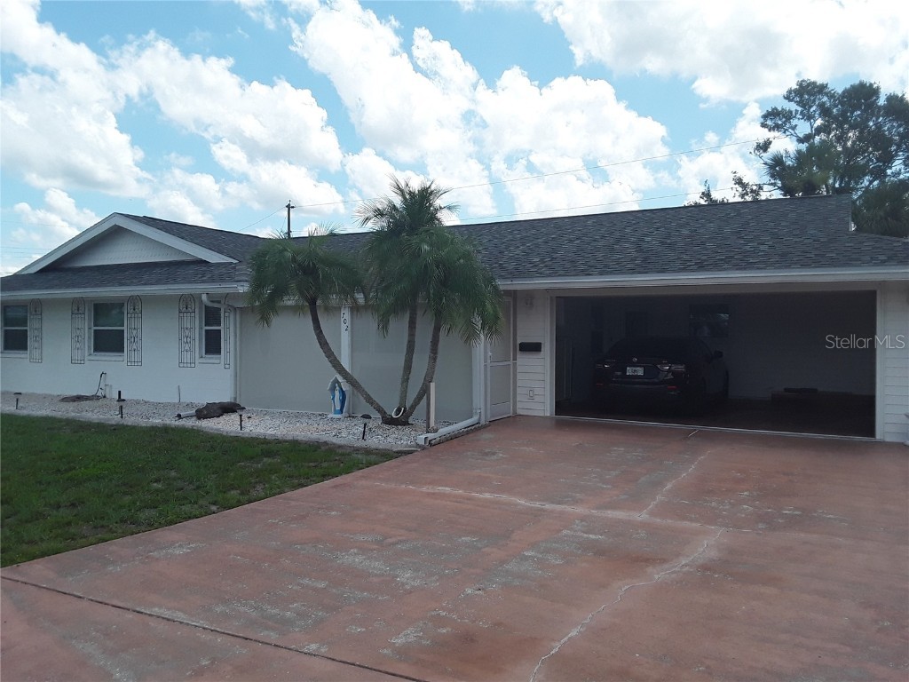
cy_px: 341
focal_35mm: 27
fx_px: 709
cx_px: 454
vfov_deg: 51.4
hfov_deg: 65.3
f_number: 1.9
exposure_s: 1/1736
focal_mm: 2.91
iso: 40
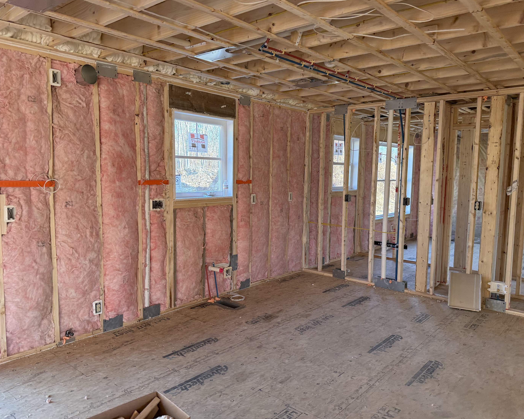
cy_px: 210
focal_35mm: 26
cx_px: 265
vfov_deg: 54.9
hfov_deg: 66.0
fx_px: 403
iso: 200
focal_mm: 6.76
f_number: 1.78
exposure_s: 1/128
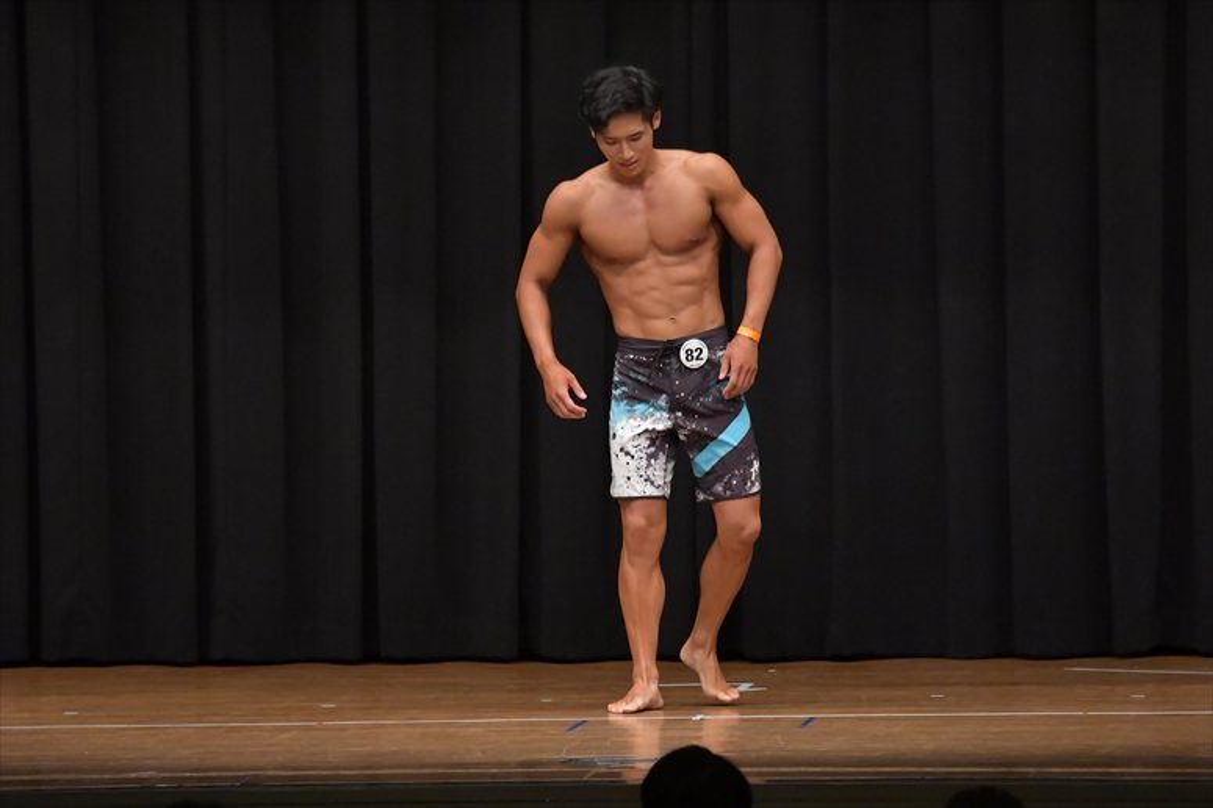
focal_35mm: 225
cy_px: 404
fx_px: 7578
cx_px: 606
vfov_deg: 6.1
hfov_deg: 9.2
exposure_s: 1/400
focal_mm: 150
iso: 6400
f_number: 5.6
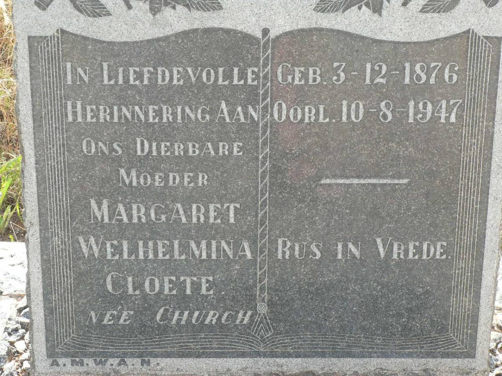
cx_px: 251
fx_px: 1479
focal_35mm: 102
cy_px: 188
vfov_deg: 14.5
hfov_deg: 19.3
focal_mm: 16.9
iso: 100
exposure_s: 1/125
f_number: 4
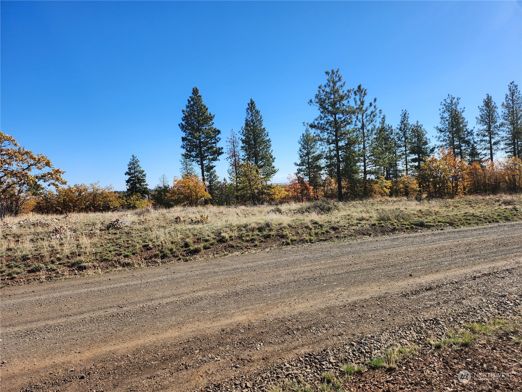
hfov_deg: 71.6
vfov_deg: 56.8
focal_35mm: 24
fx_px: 362
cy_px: 196
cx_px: 261
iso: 50
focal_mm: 5
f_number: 1.8
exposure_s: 1/2977
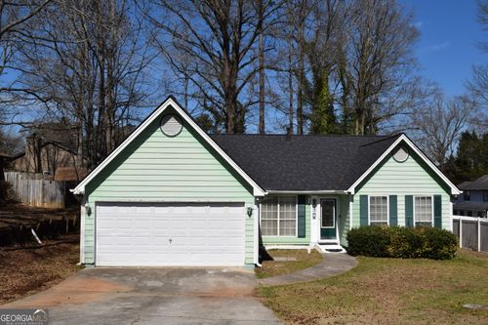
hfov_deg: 51.3
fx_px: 508
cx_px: 244
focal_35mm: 38
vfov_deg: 35.5
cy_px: 162
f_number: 14
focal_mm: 25
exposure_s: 1/200
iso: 100
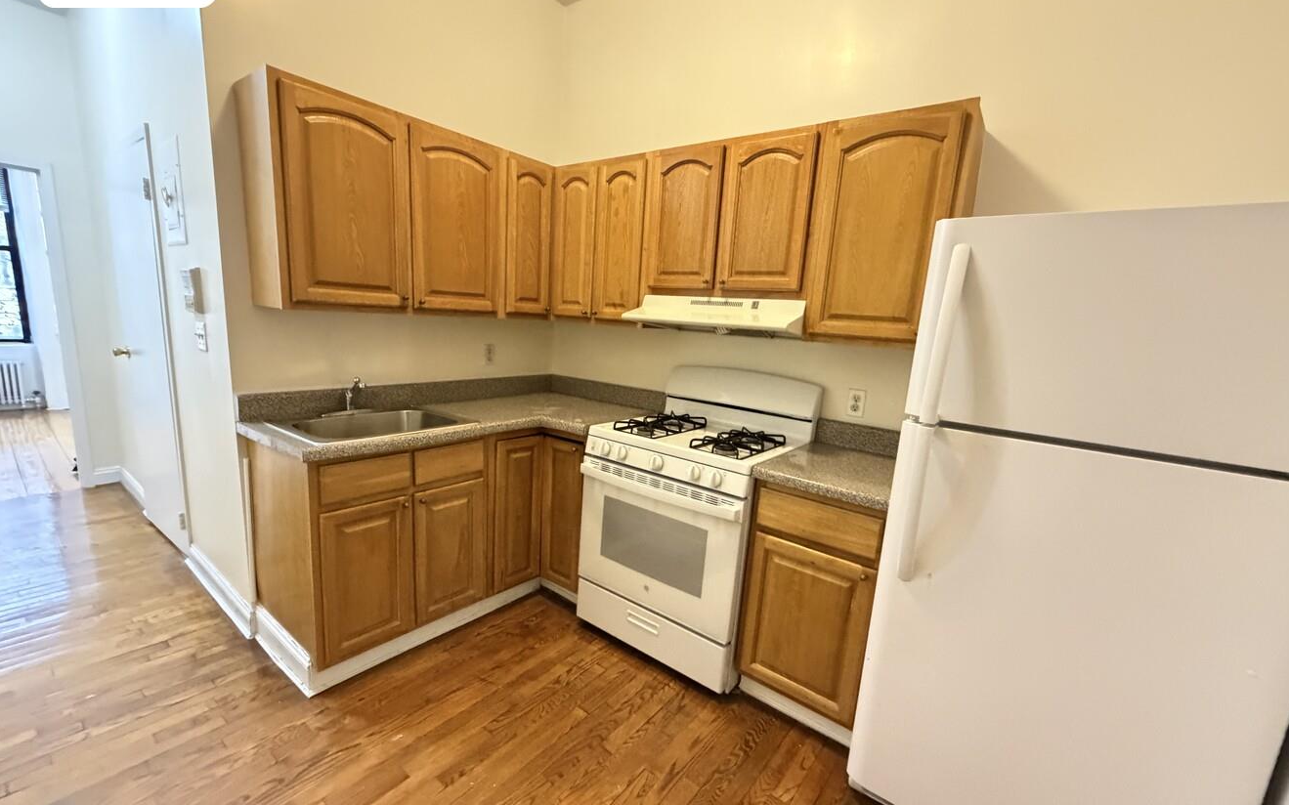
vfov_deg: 74.7
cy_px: 418
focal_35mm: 15
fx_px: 527
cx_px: 648
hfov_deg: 101.5
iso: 1250
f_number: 2.2
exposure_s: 1/40
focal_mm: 2.22
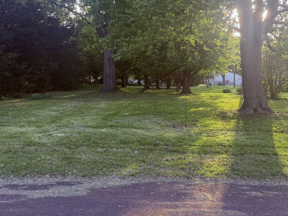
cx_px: 164
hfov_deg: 44.7
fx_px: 349
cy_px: 84
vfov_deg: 34.2
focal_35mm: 42
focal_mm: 6.76
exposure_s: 1/571
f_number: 1.78
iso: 100
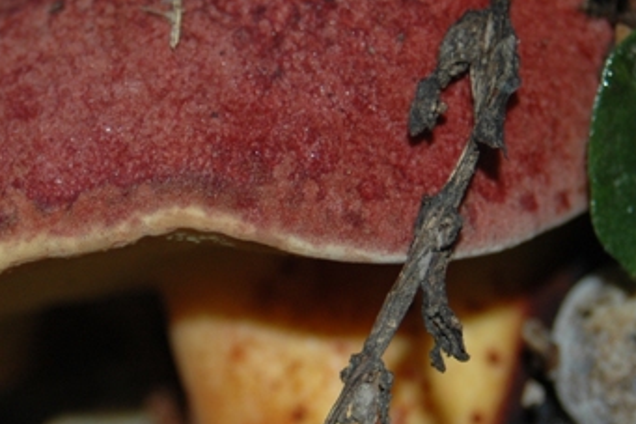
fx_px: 4344
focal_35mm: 246
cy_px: 233
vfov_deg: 5.6
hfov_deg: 8.3
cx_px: 11
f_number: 5.3
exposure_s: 1/60
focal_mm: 70
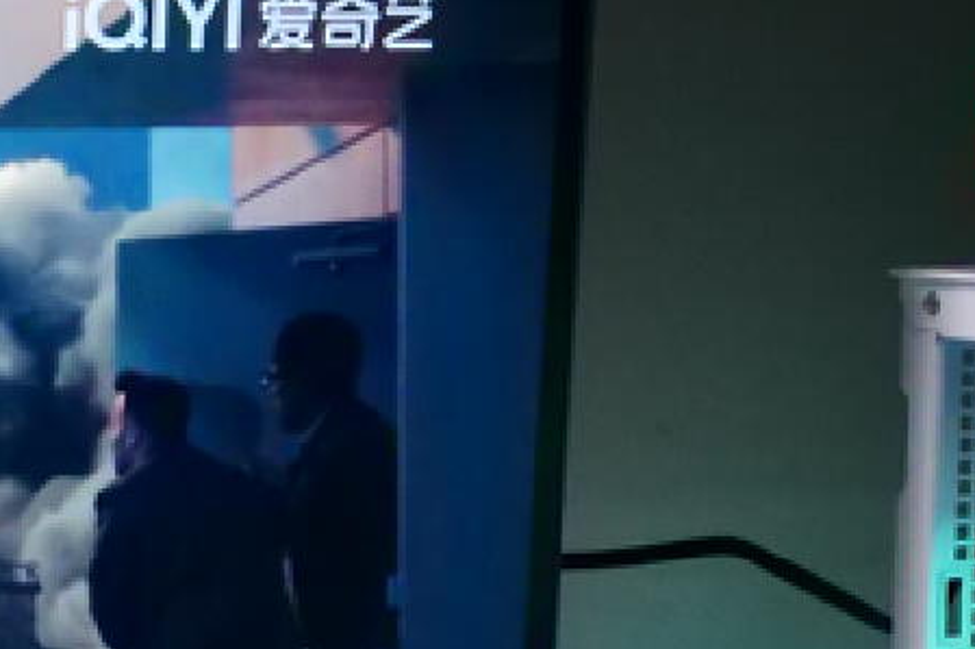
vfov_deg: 7.6
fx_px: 4819
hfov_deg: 11.2
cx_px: -352
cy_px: 777
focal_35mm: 178
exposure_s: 1/50
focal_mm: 20
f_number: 8
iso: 3200
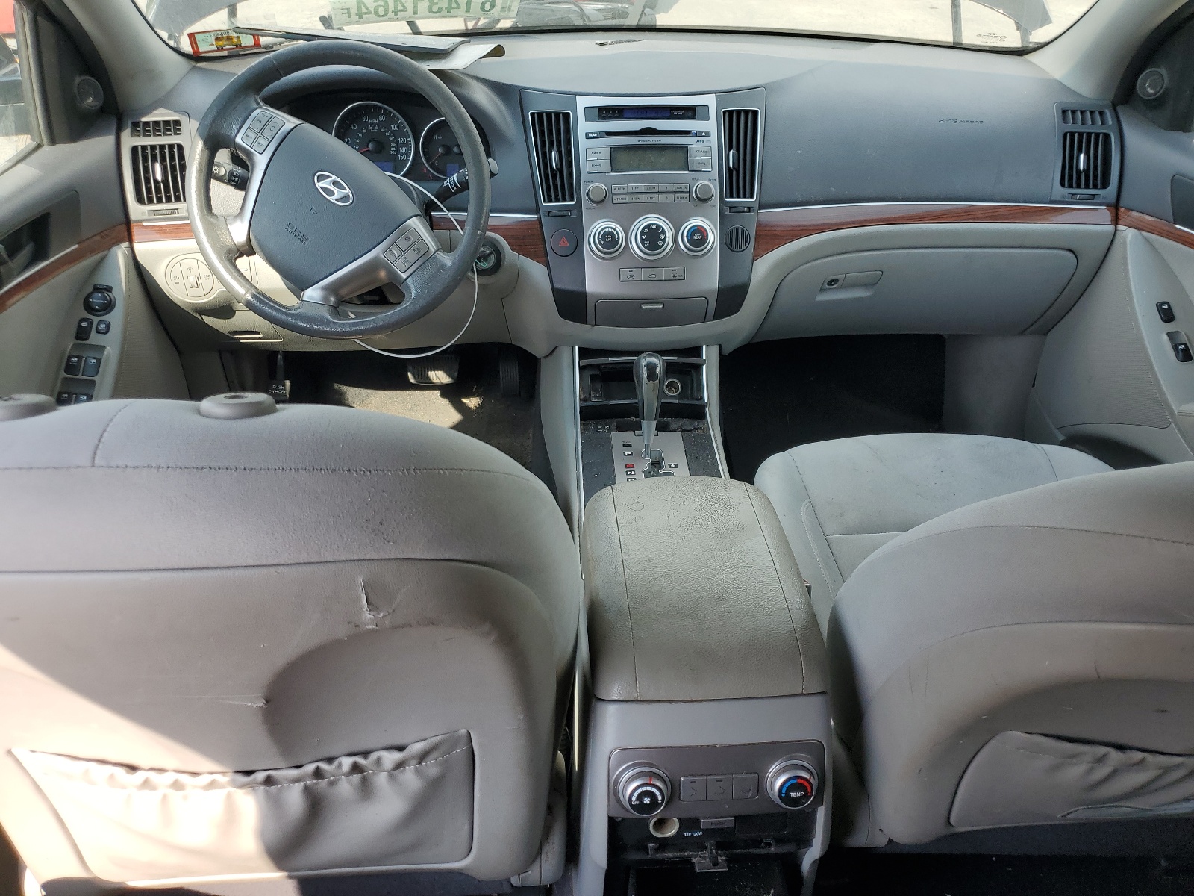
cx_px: 597
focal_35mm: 26
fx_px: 897
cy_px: 448
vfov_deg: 53.1
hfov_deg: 67.3
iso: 50
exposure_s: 1/588
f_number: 1.5
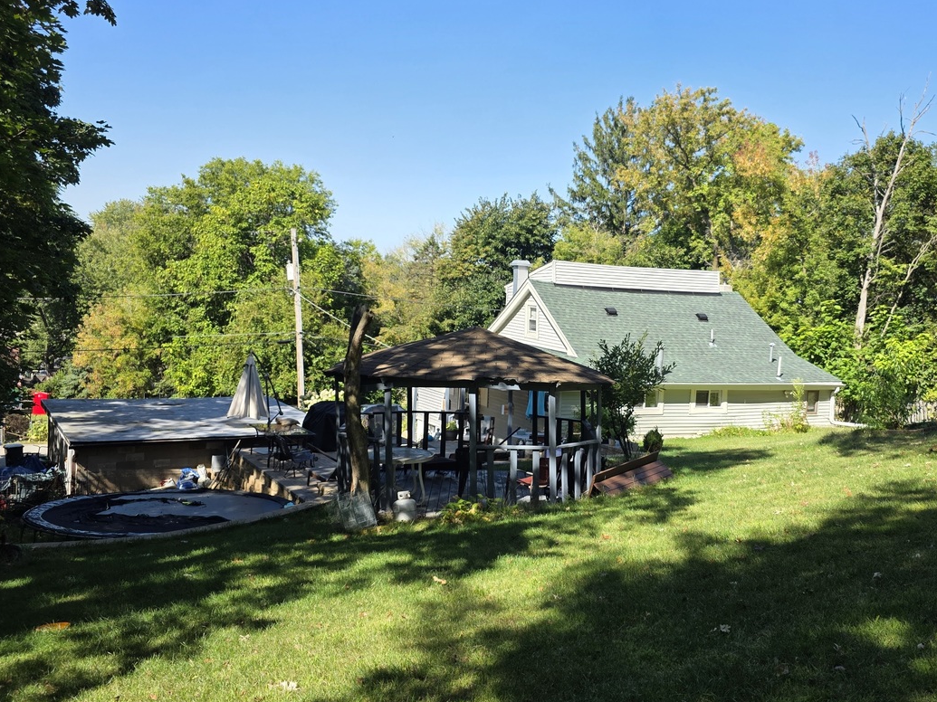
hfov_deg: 56.2
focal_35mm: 32
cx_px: 577
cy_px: 357
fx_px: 866
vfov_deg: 44.2
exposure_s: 1/2391
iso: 80
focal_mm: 6.3
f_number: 1.7
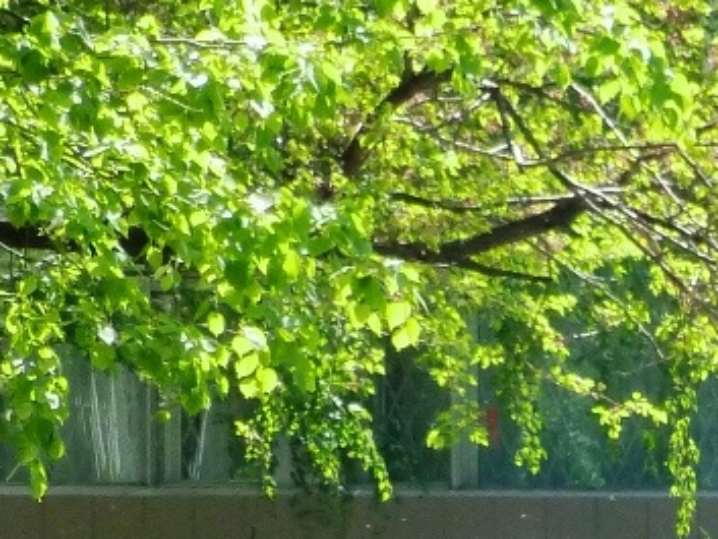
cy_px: 1029
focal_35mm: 281
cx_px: 1572
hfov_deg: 6.8
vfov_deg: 5.2
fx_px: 5830
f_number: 4.8
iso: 200
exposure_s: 1/250
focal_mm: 11
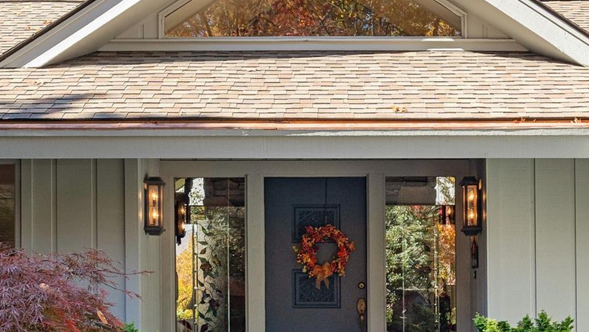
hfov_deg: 33.8
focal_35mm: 62
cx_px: 264
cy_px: 244
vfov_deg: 19.3
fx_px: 968
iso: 320
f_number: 7.1
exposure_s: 1/320
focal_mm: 26
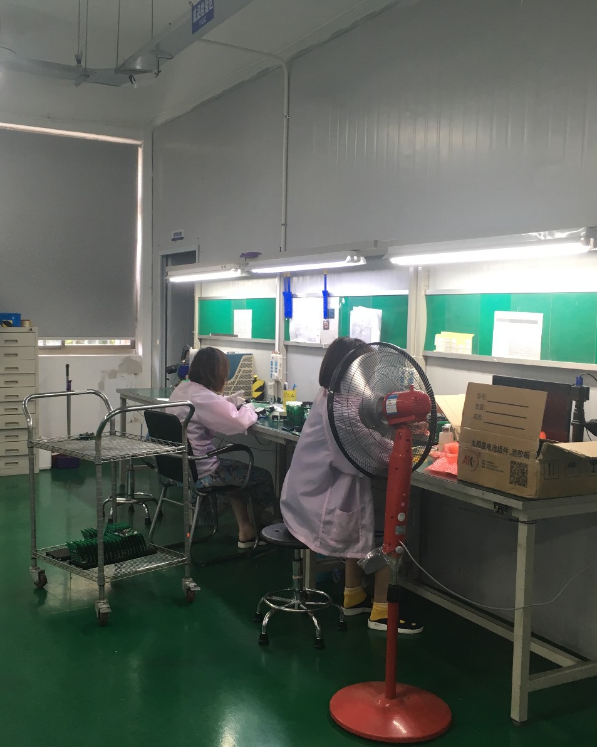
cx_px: 269
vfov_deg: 47.9
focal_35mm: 38
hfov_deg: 39.1
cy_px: 375
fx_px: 840
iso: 64
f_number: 2.2
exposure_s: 1/33
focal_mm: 4.15
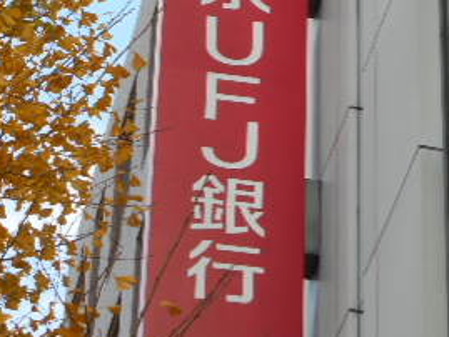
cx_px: 274
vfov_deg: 7.0
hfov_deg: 9.3
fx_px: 2751
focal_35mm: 212
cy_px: 27
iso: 80
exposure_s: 1/80
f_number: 5.6
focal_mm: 15.9
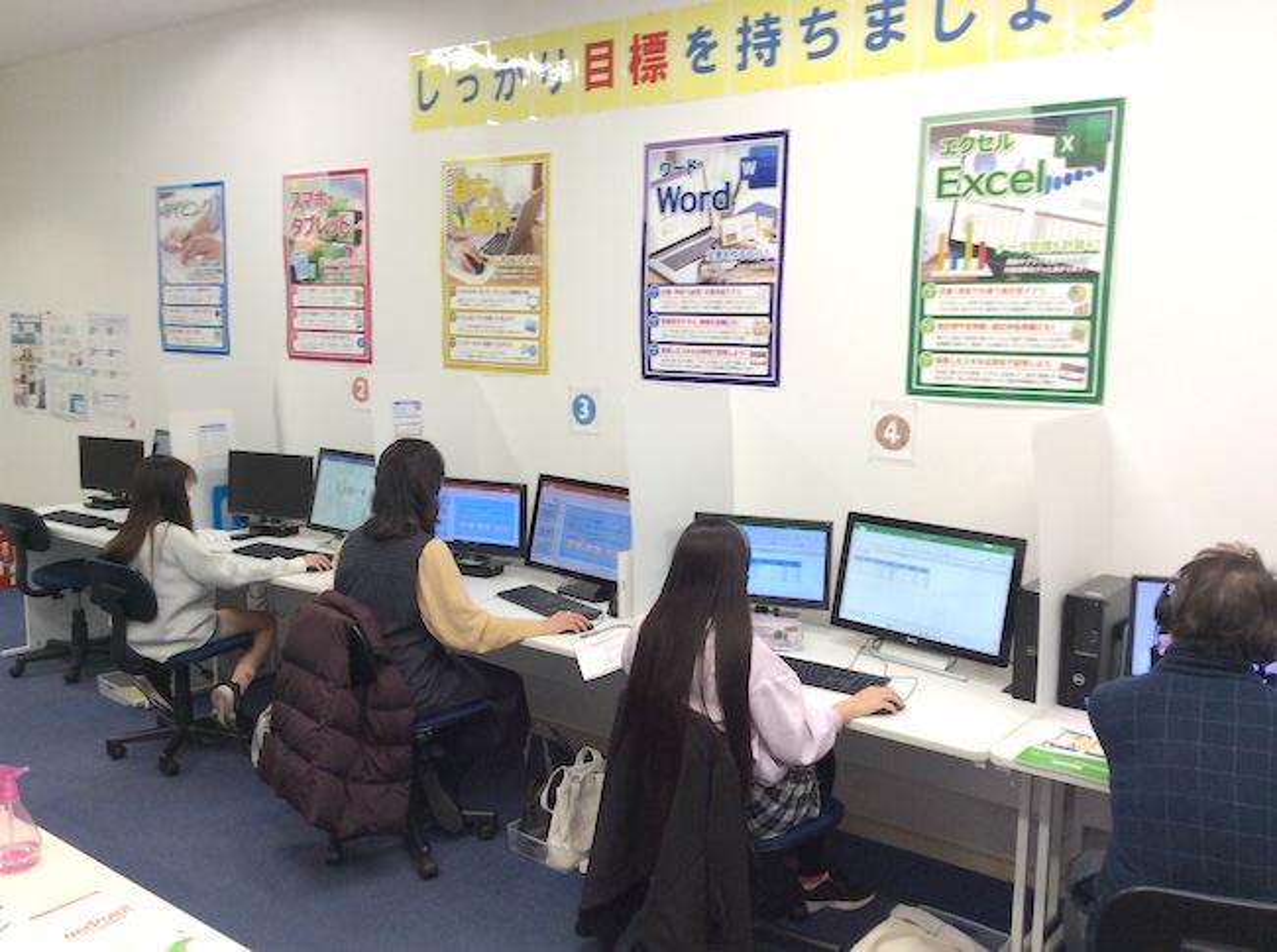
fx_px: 1178
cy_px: 476
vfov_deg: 44.0
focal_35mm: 32
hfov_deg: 56.9
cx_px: 638
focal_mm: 3.3
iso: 40
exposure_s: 1/30
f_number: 2.4
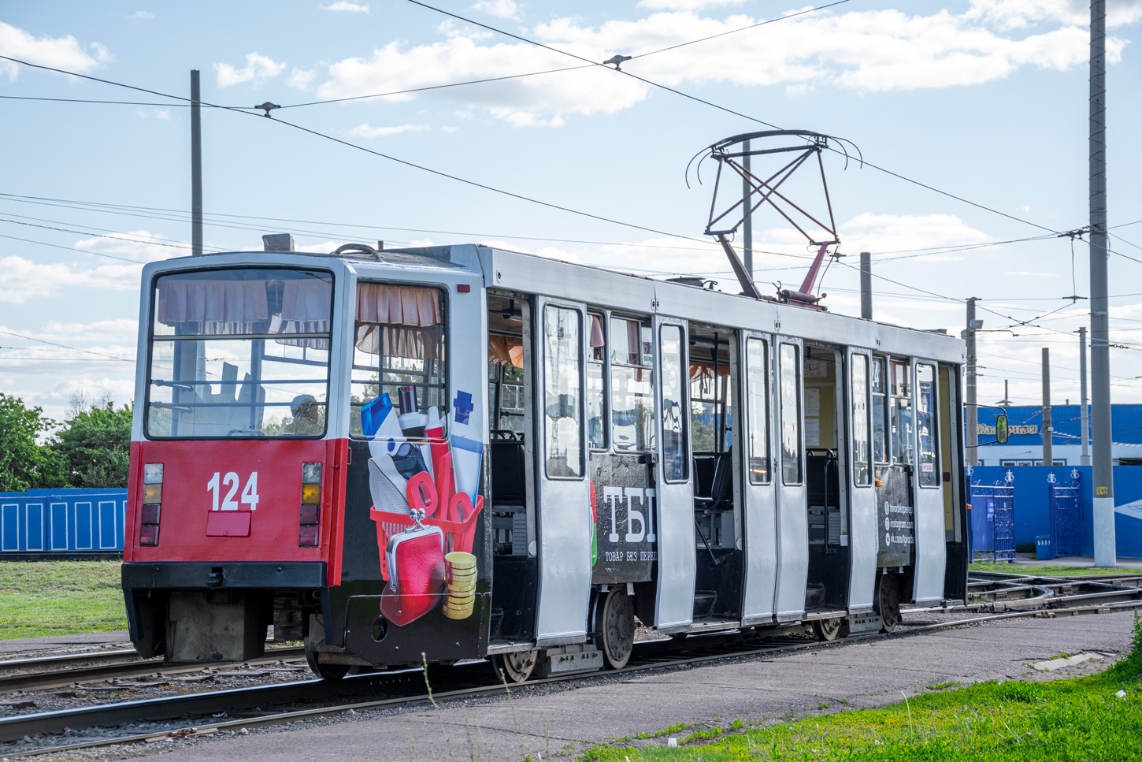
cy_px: 381
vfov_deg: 14.7
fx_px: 2950
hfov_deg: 21.9
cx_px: 571
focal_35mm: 93
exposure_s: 1/250
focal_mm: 62
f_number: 5.6
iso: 100
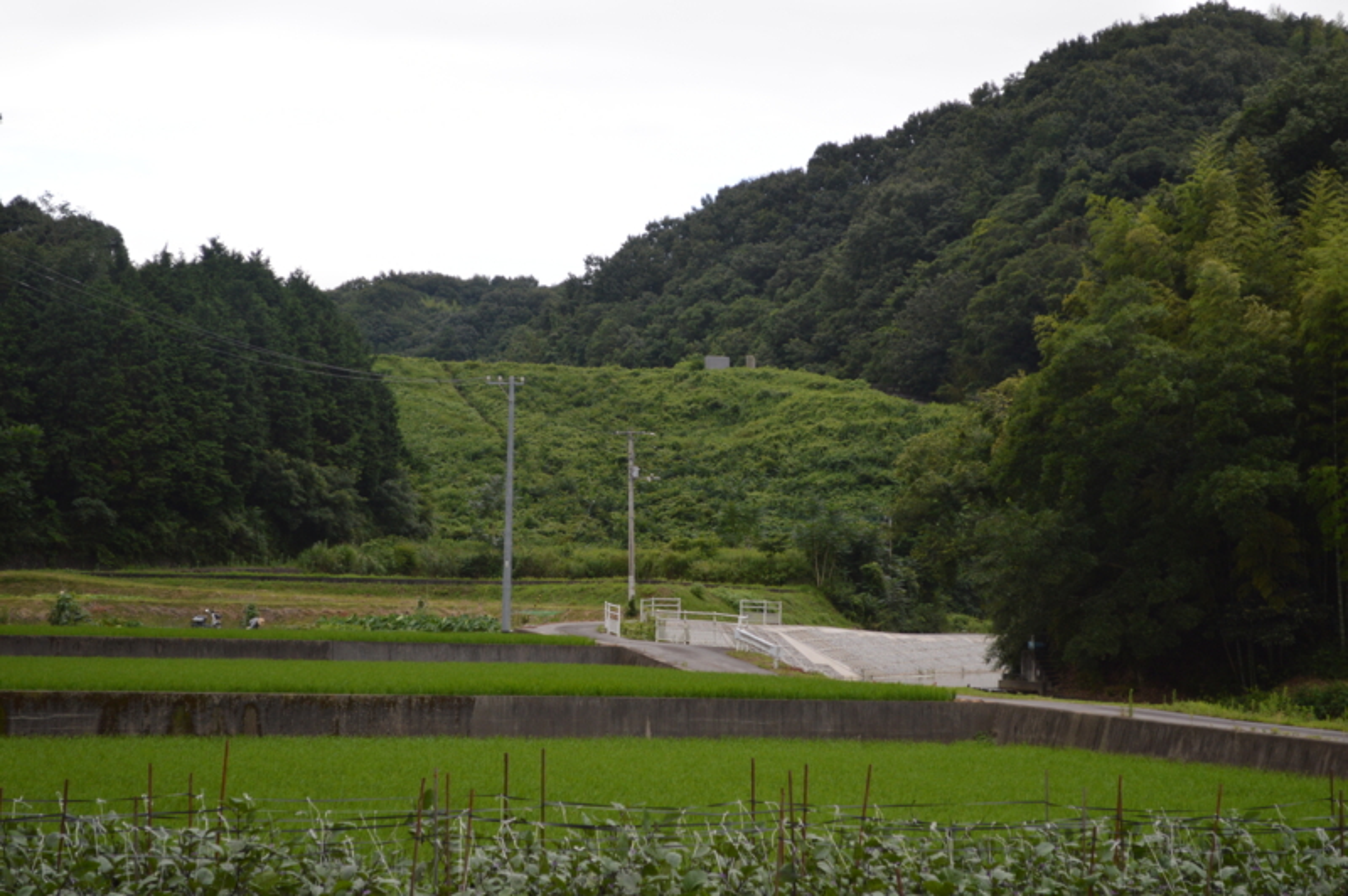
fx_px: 3087
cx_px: 674
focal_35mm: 82
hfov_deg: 24.6
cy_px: 448
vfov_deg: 16.5
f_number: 5.6
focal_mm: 55
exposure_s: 1/125
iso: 320
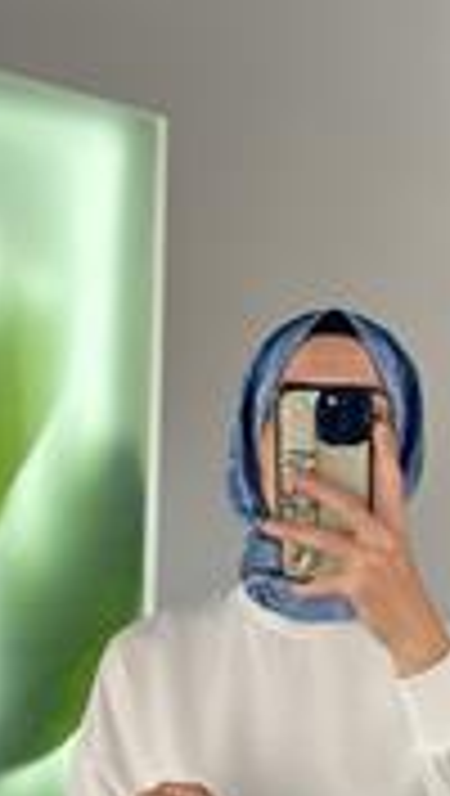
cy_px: 776
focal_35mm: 122
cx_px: 292
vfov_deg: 17.2
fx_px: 2579
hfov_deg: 10.0
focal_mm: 6.86
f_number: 1.78
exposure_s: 1/368
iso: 80
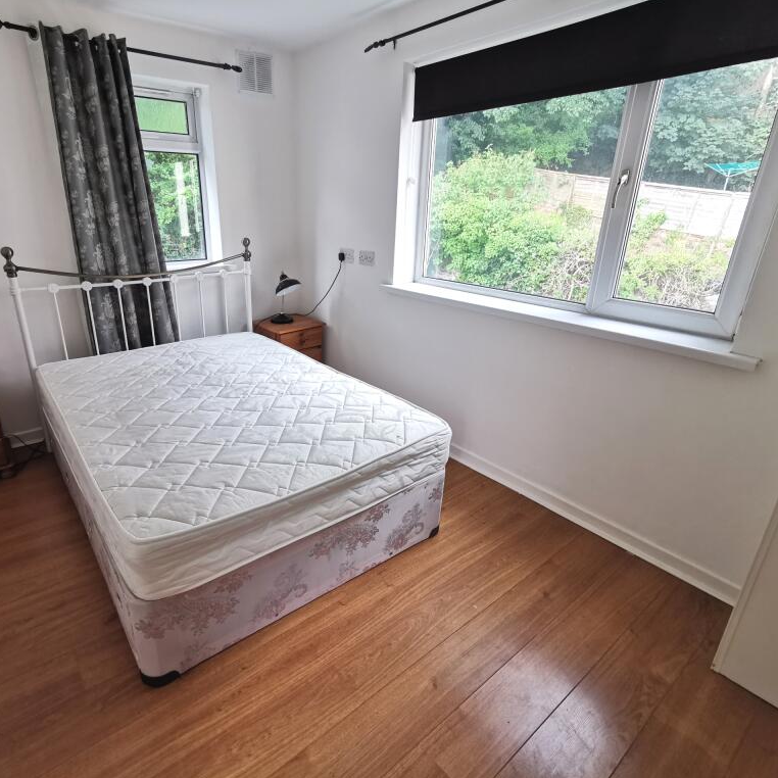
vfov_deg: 77.7
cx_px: 338
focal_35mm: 19
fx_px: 483
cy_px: 389
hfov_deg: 77.3
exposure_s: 1/100
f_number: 2.2
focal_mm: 2.35
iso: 200
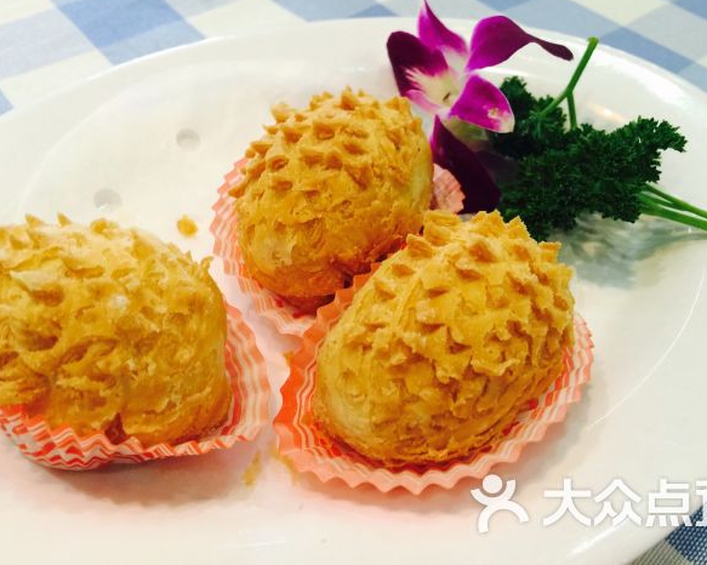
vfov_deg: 43.3
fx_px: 711
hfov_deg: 52.9
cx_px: 350
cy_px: 248
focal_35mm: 34
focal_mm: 4.15
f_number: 2.2
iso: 64
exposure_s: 1/15
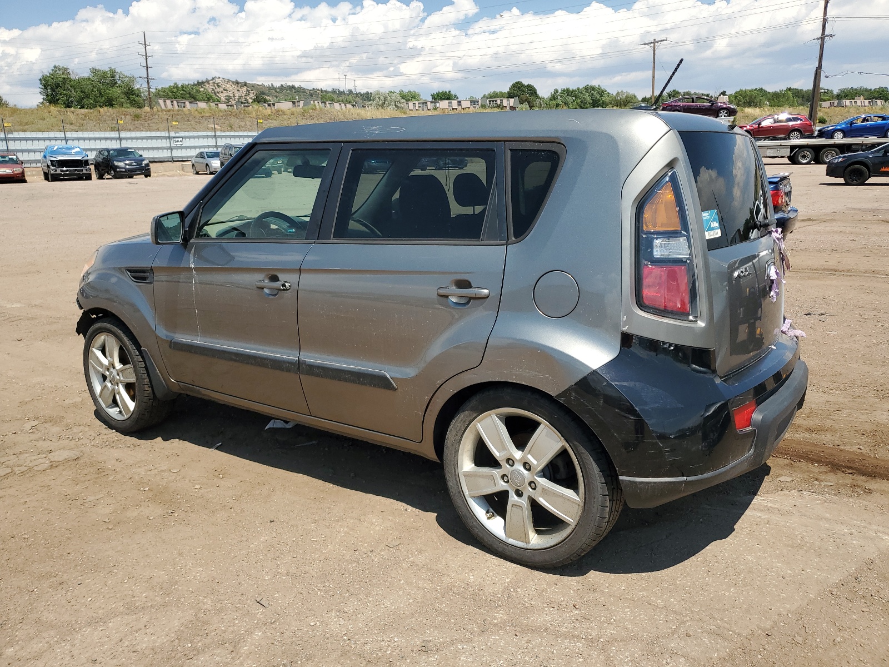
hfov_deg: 67.3
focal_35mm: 26
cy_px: 334
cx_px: 444
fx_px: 668
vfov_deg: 53.1
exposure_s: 1/3333
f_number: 1.5
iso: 50
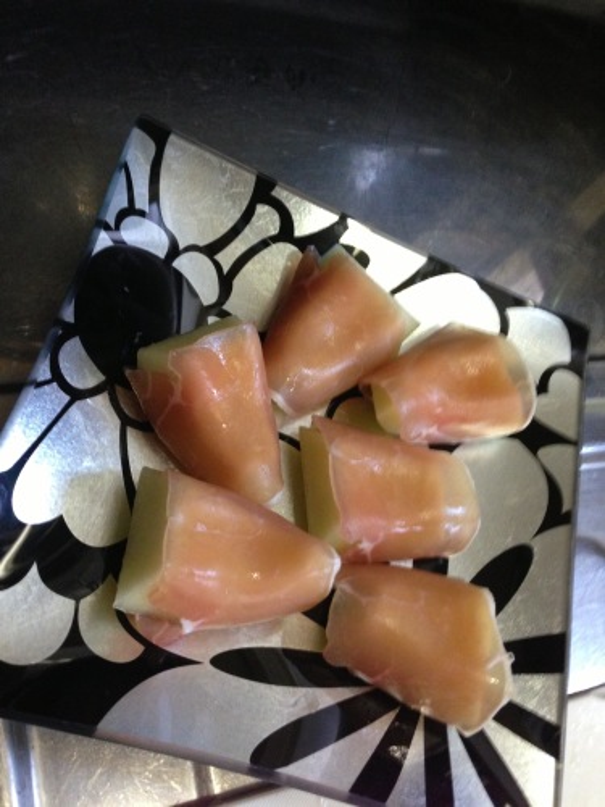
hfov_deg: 42.9
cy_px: 404
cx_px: 302
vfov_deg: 55.4
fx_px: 769
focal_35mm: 33
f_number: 2.4
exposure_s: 1/20
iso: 320
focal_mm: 4.13
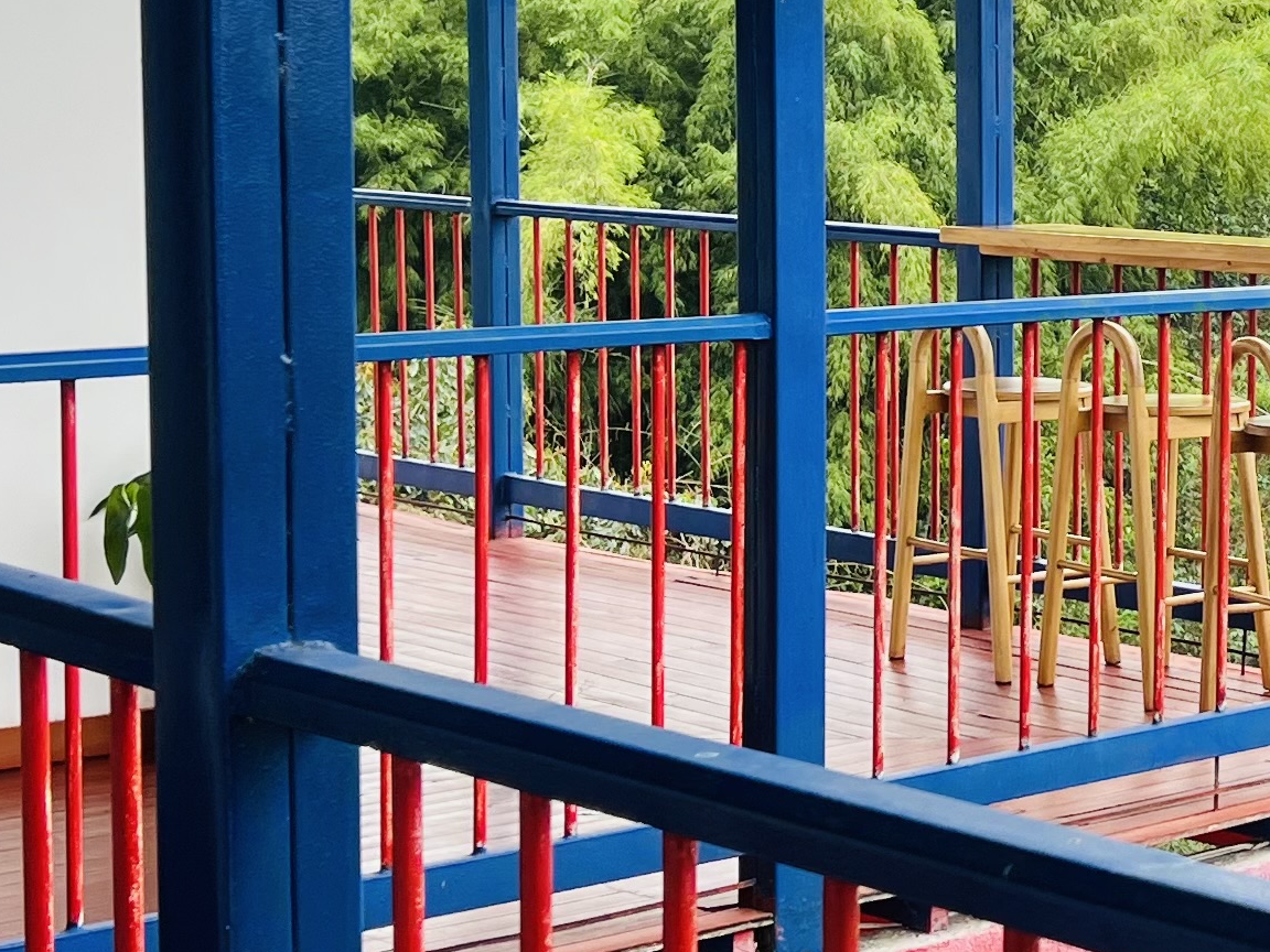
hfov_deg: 20.2
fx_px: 3339
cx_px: 1519
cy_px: 392
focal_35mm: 91
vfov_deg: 16.2
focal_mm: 5.7
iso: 50
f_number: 1.5
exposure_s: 1/1135
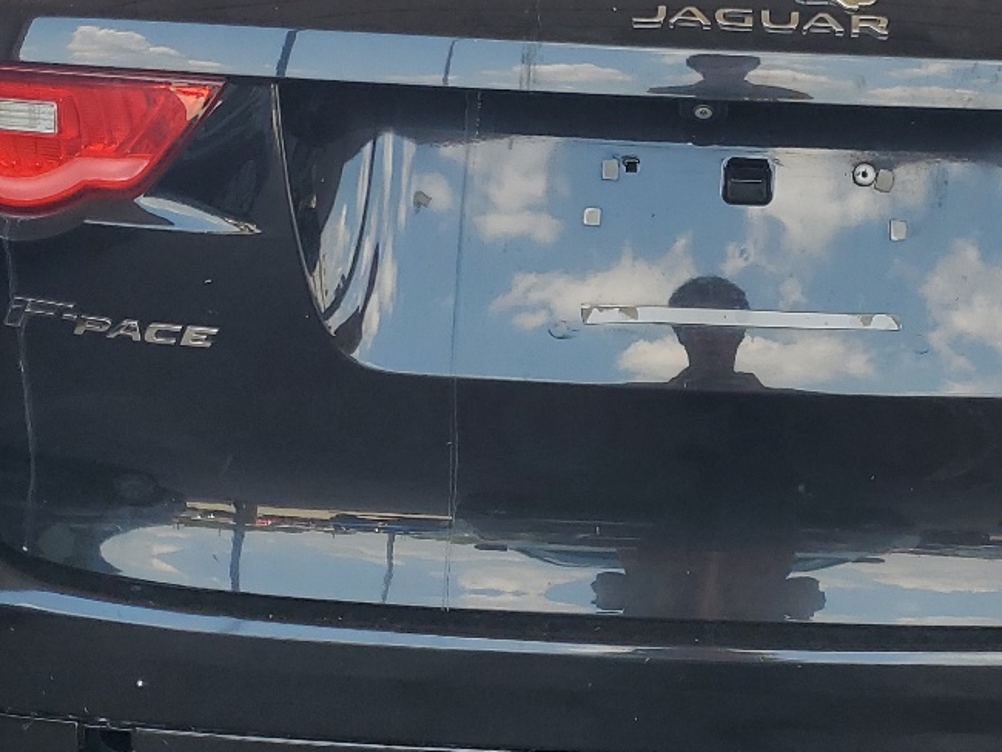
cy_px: 264
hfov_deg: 29.8
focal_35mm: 64
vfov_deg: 22.9
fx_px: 1853
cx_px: 752
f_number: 1.5
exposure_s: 1/476
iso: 50
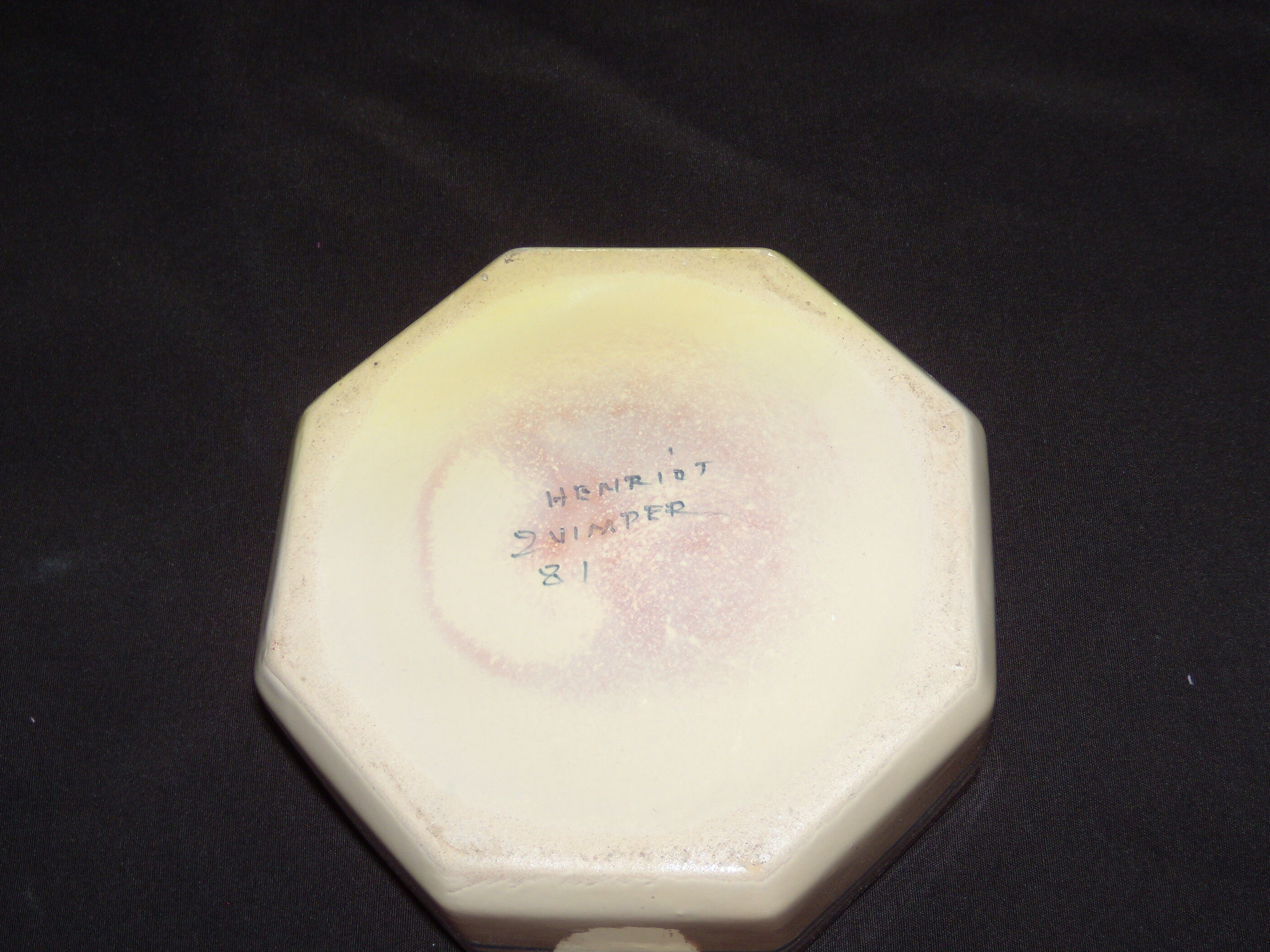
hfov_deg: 44.8
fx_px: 1541
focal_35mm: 42
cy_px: 549
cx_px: 635
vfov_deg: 34.3
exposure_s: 1/40
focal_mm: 6.4
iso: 80
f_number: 3.6
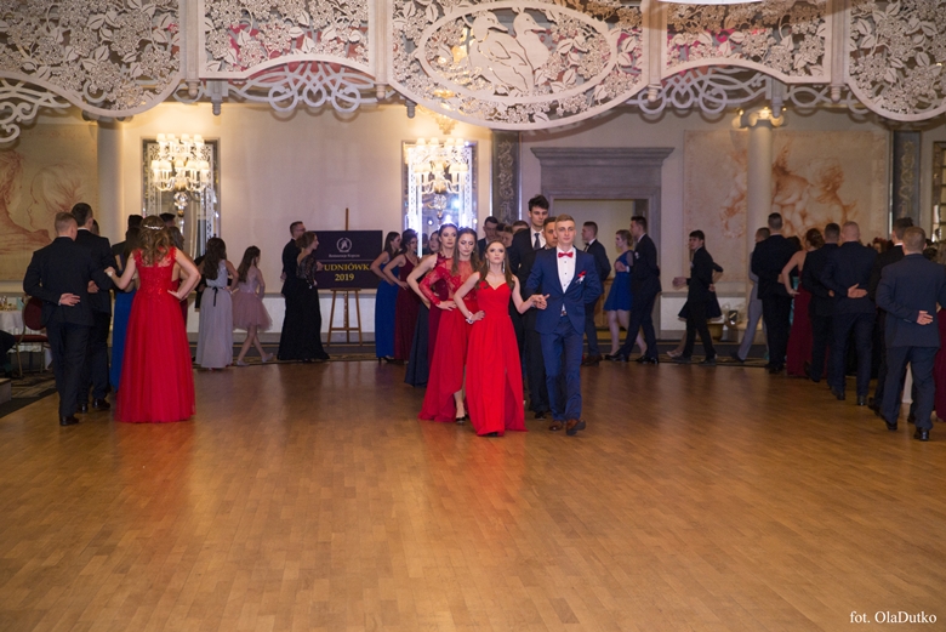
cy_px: 316
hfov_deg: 28.8
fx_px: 1840
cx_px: 473
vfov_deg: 19.5
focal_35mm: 70
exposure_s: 1/200
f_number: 5.6
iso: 800
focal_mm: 70
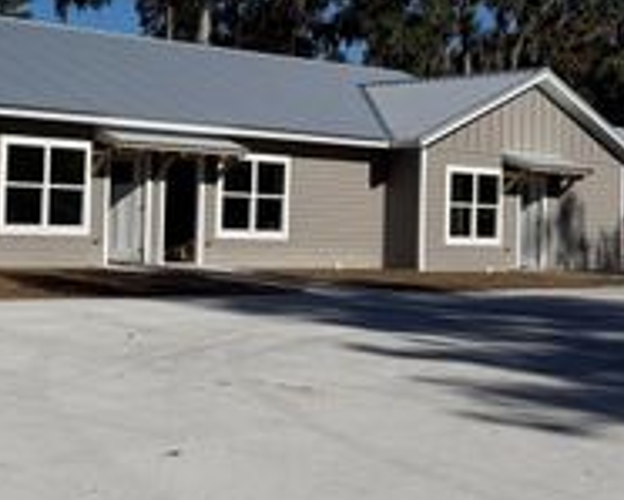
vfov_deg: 24.2
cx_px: -3
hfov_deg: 28.2
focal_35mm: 63
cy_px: 180
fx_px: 1164
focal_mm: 6.76
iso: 80
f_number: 1.78
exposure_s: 1/11905
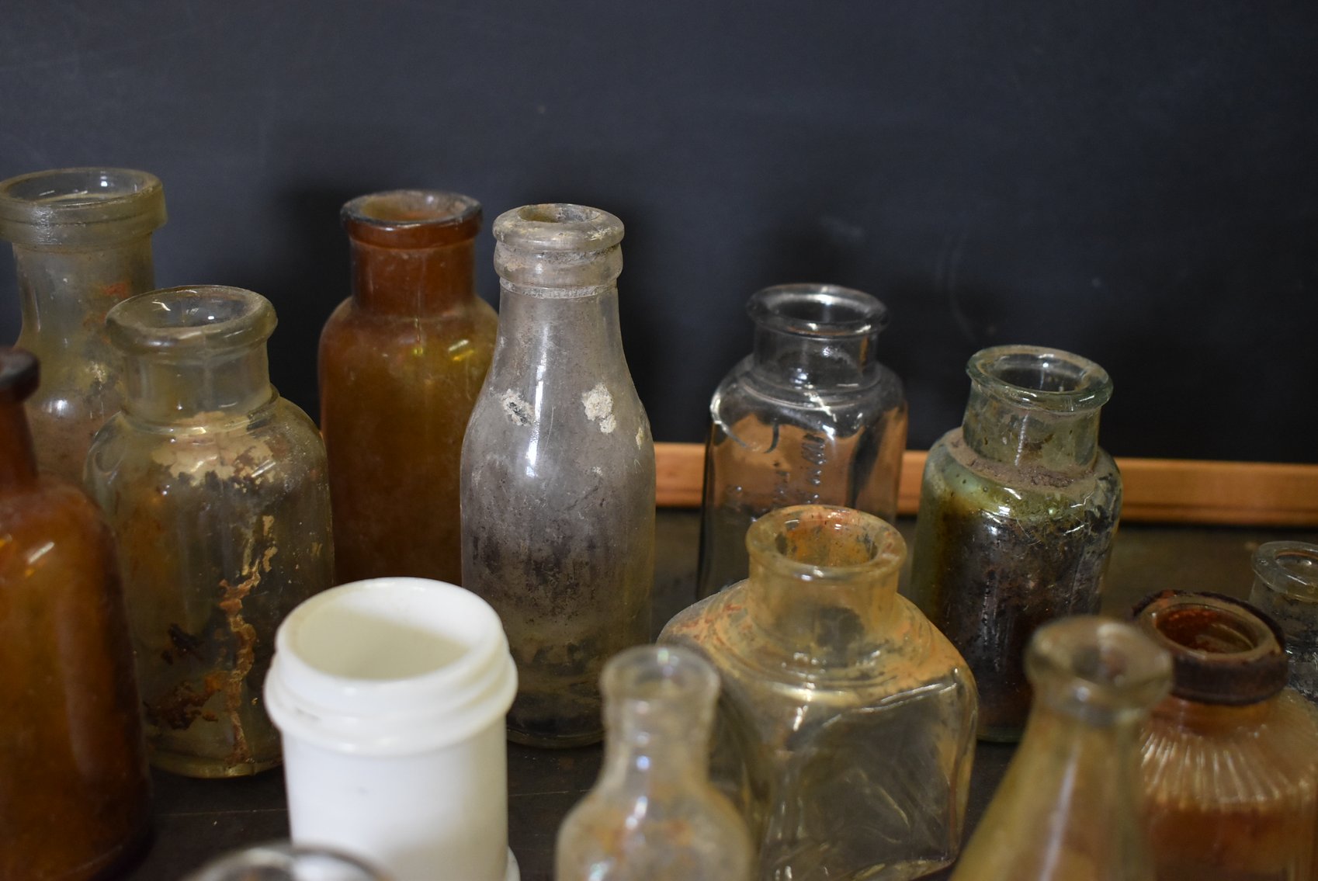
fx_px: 1484
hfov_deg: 47.9
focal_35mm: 40
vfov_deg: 33.1
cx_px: 659
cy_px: 440
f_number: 4
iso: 1400
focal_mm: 27
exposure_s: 1/125
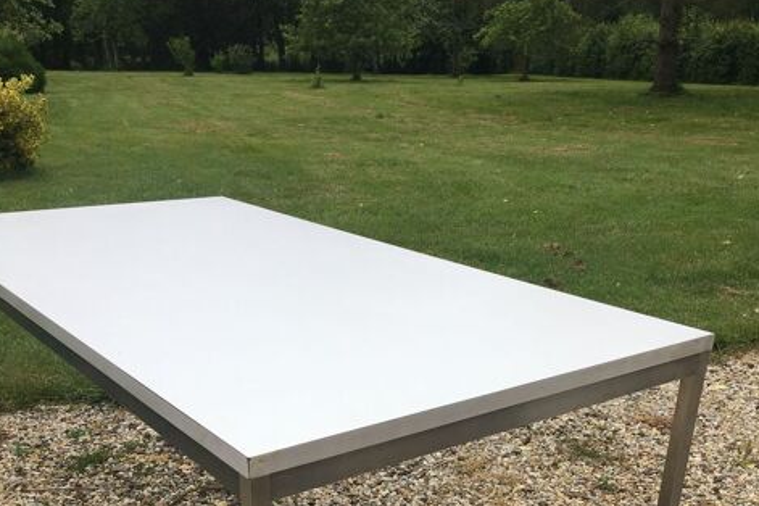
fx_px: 864
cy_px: 467
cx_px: 375
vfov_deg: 31.0
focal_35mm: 41
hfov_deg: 47.4
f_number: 2.2
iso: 25
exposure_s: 1/2564
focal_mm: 4.15
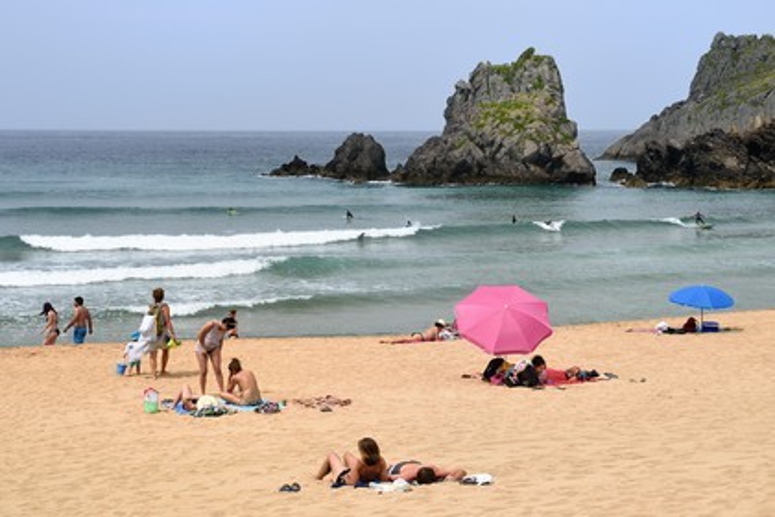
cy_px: 258
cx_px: 388
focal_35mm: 70
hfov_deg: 28.8
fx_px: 1507
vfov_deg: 19.5
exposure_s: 1/320
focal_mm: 70
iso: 200
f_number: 13
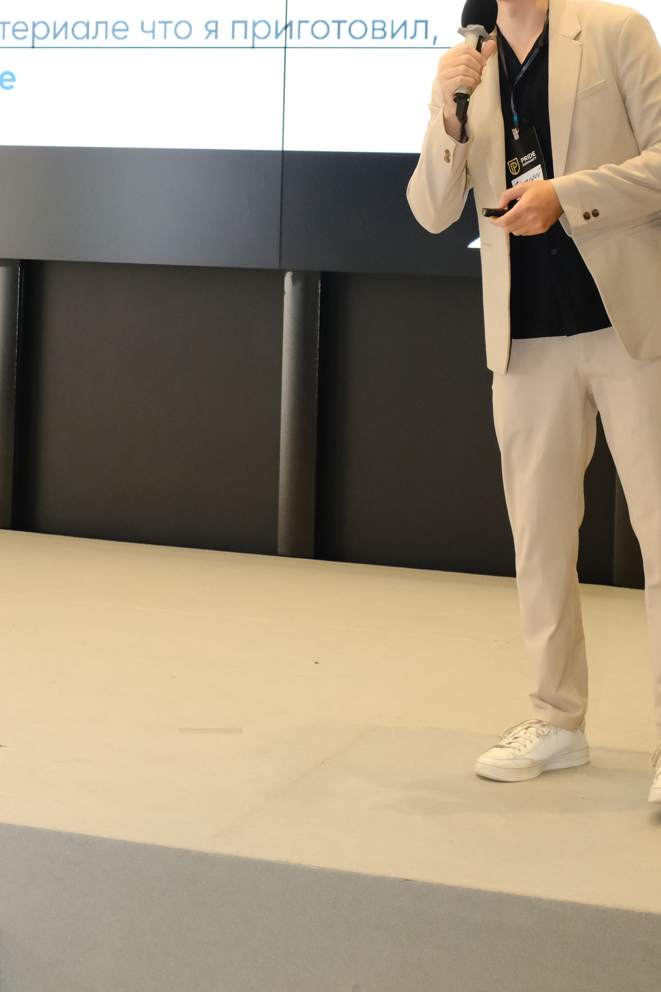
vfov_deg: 25.7
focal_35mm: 77
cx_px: 277
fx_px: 2121
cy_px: 145
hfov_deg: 17.7
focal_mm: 30
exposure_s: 1/80
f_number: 4.5
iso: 3200
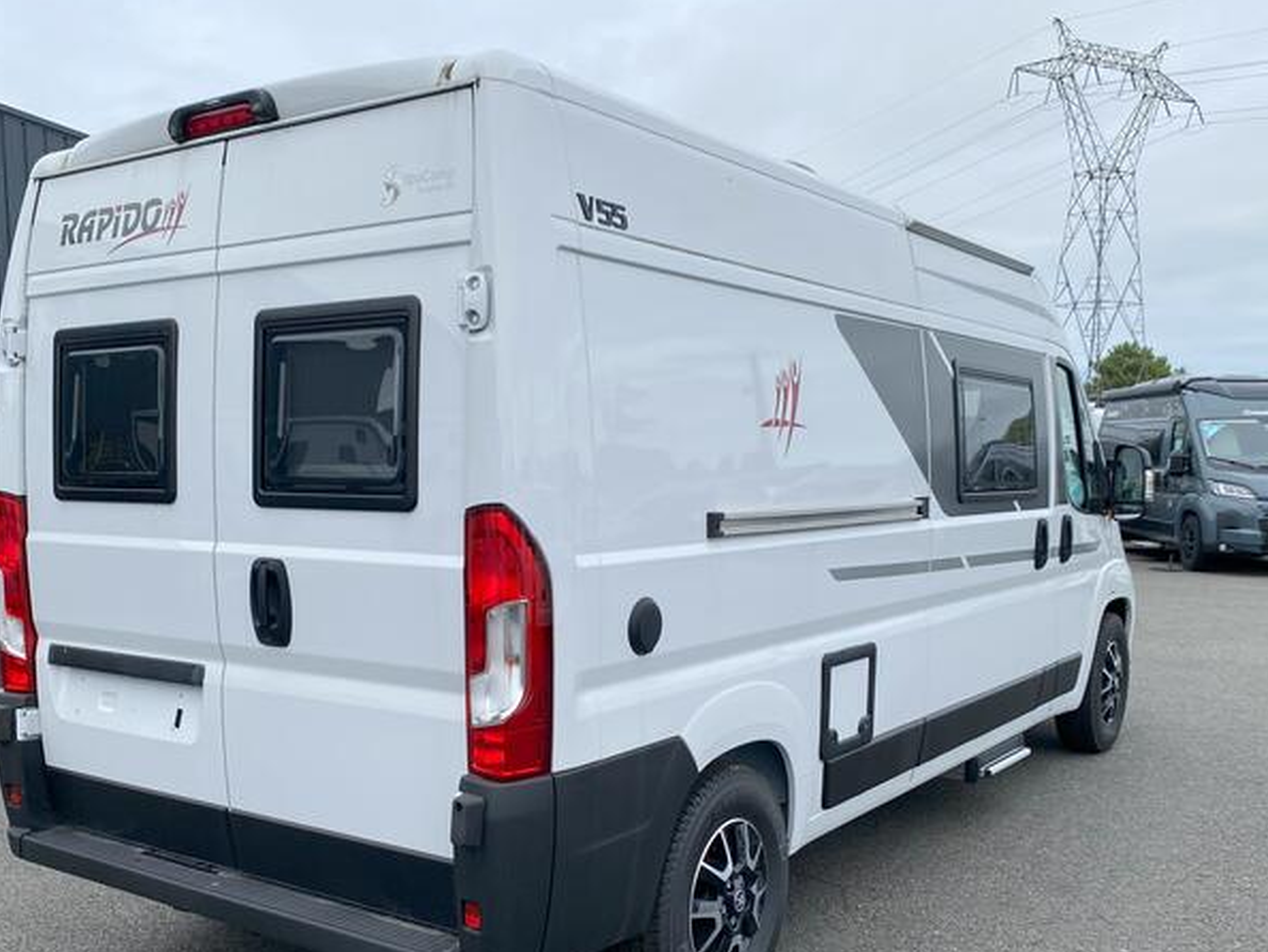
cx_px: 568
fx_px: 1283
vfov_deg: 40.3
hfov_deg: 52.5
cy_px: 615
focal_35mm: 35
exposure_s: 1/2183
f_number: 1.8
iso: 32
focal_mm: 4.25
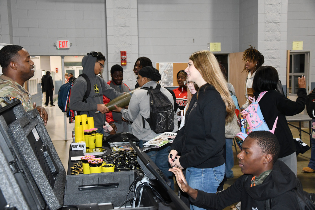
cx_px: 158
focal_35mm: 42
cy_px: 105
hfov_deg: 46.4
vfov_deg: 31.9
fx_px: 368
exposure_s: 1/250
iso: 2500
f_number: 4
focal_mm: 28
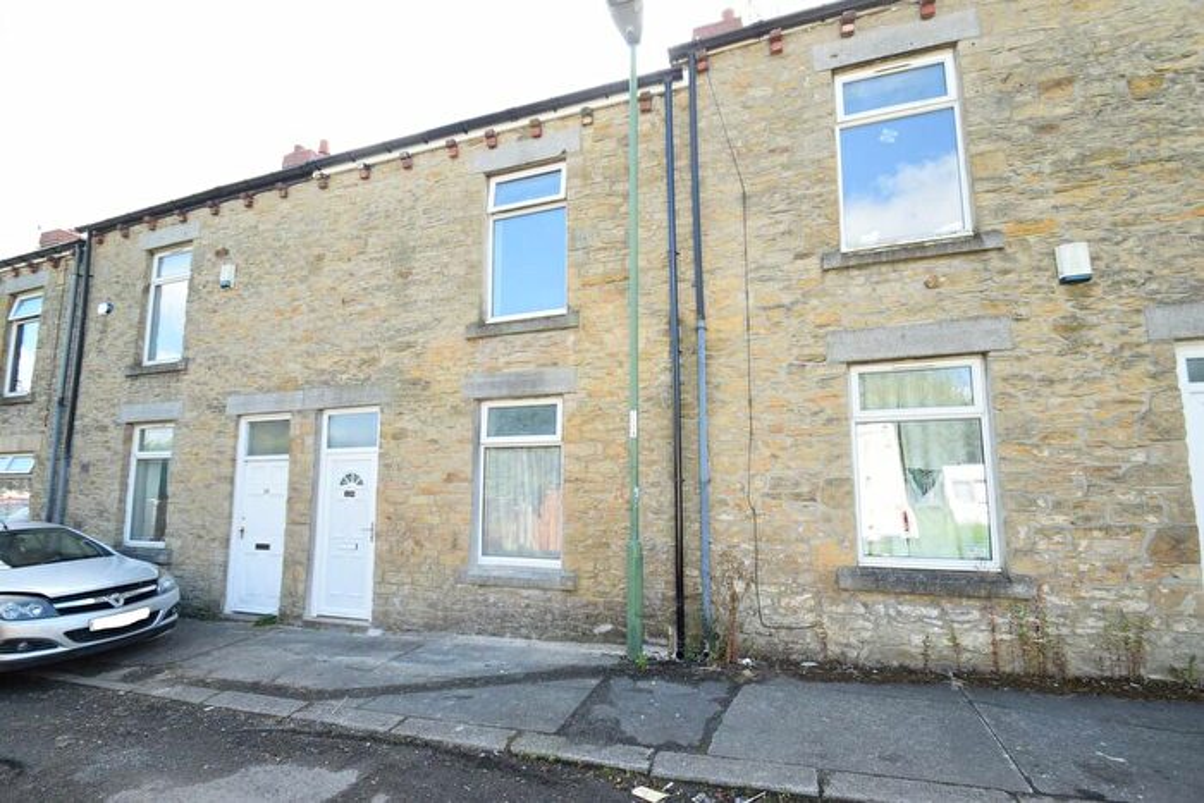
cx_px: 602
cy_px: 402
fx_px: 502
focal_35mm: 15
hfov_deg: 100.4
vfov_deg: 77.4
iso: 400
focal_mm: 10
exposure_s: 1/250
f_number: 8
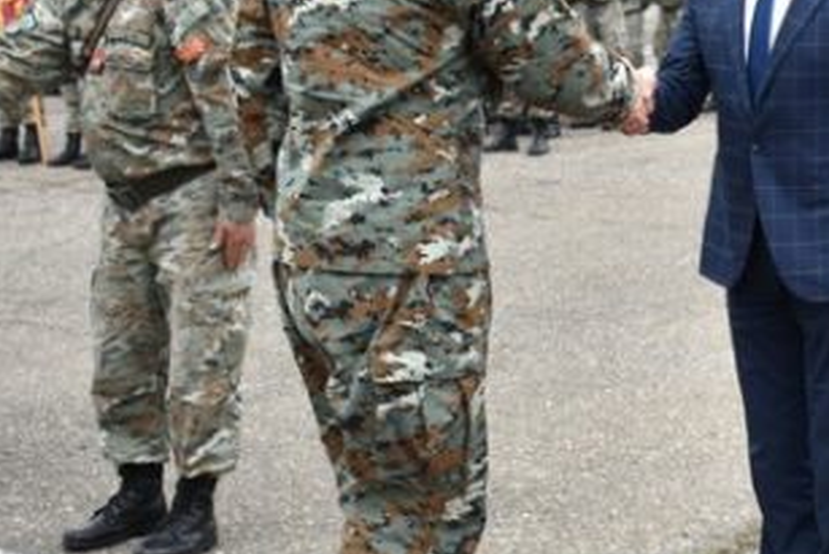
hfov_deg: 21.8
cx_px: 818
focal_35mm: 90
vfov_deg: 15.2
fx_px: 2073
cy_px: 222
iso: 400
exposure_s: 1/1000
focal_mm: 24
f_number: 4
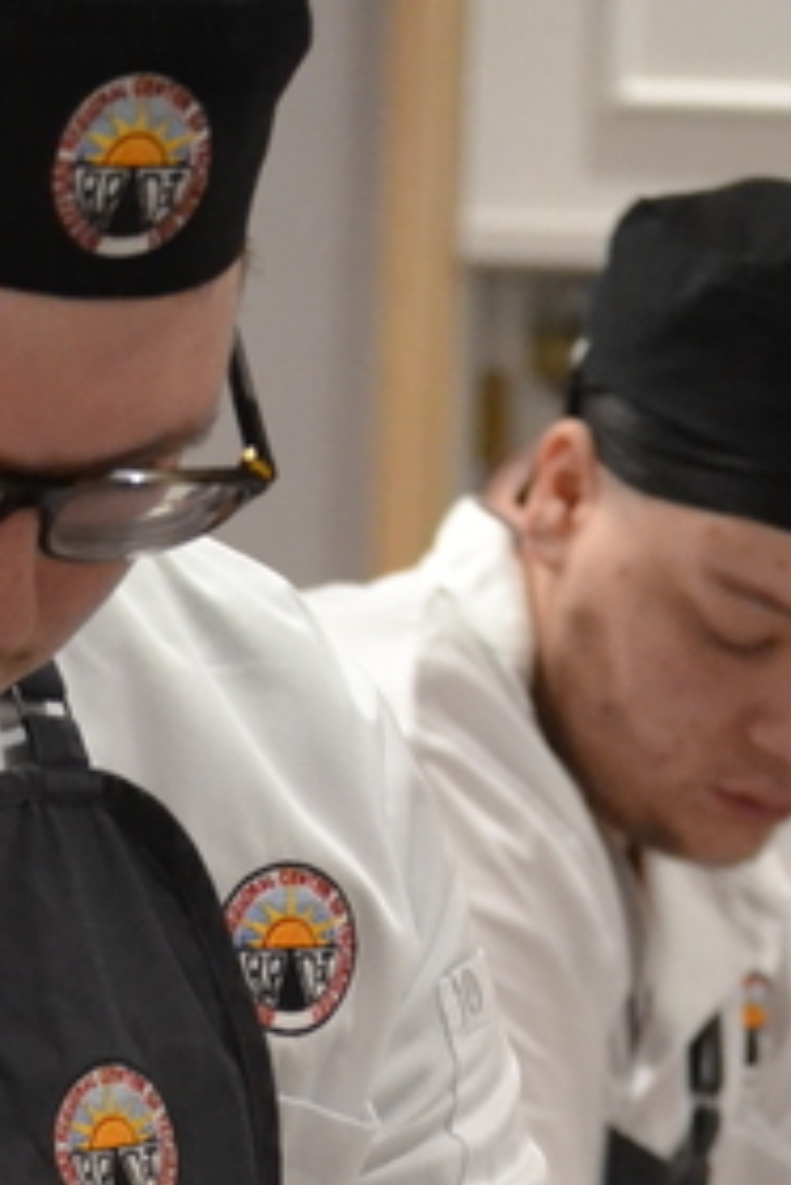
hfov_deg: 5.8
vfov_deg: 8.6
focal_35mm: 235
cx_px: 256
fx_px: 7749
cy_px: 1418
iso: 3200
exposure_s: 1/160
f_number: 4
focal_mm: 55
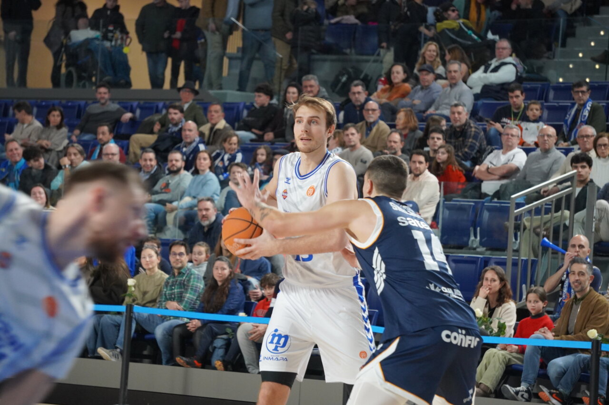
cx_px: 304
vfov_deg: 6.6
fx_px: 3499
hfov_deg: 9.9
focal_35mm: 207
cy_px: 202
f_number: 5.6
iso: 2500
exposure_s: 1/250
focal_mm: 138
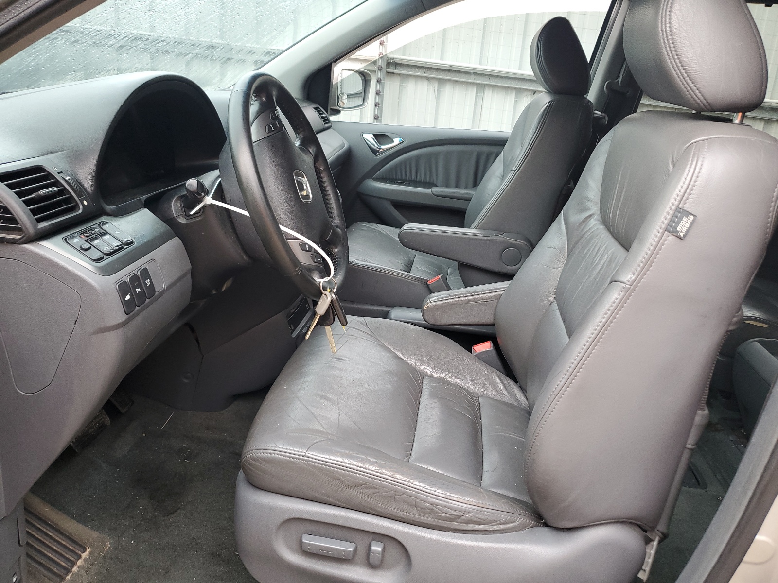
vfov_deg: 53.1
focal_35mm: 26
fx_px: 584
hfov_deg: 67.3
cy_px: 292
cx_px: 389
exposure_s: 1/60.2
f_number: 1.5
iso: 92
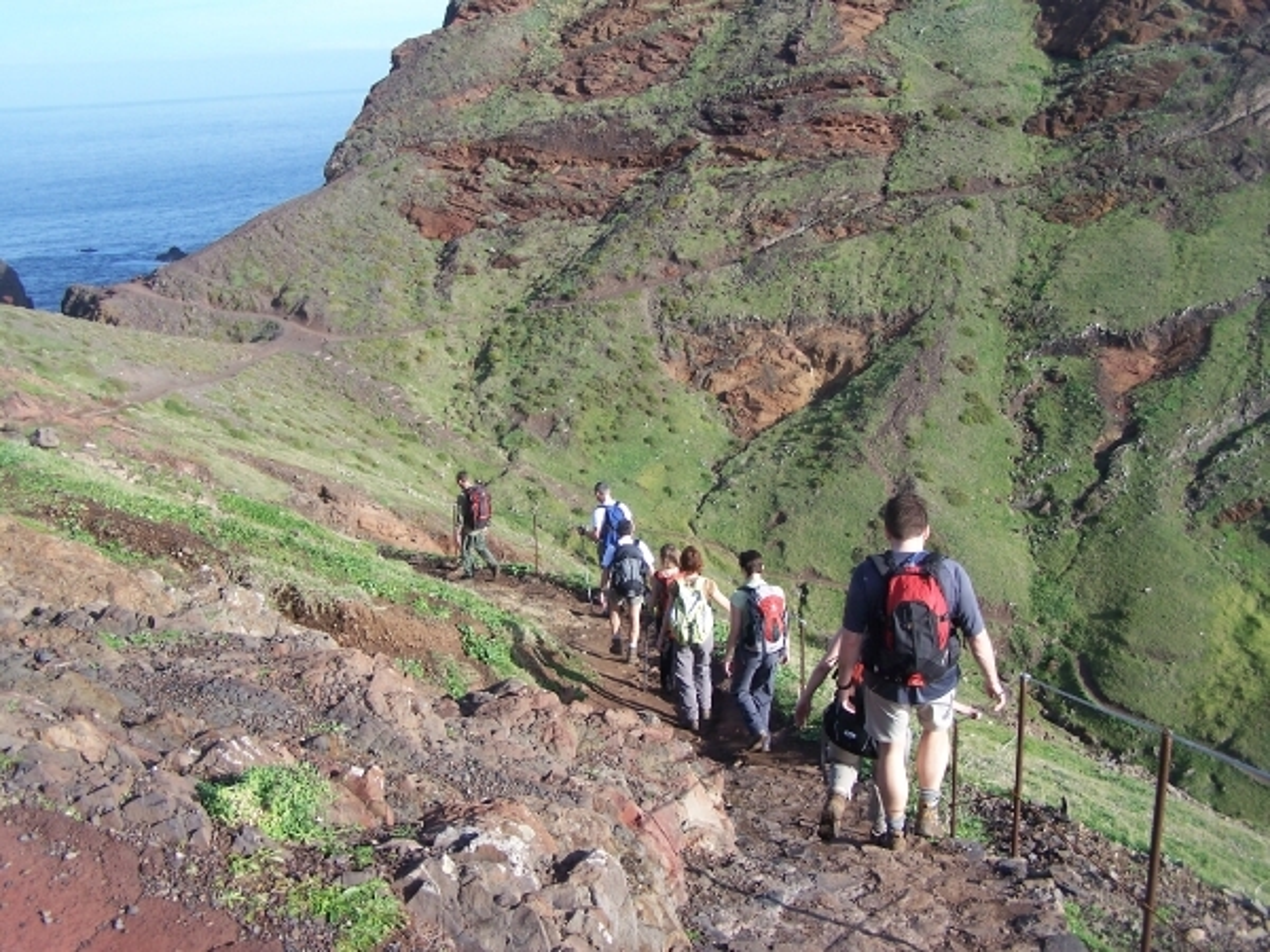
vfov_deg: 37.7
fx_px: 1394
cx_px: 635
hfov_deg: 49.0
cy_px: 476
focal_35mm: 38
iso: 80
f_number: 2.8
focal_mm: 6.3
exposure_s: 1/640
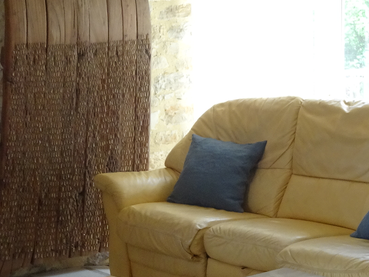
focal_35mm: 111
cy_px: 137
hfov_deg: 17.6
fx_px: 1183
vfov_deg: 13.3
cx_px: 101
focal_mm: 6.17
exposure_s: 1/40
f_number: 4
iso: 160
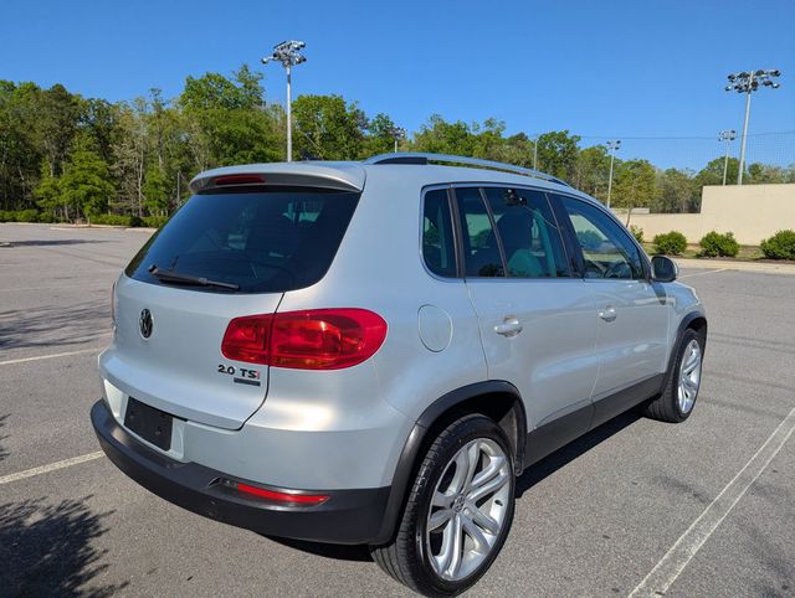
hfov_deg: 71.5
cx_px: 398
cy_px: 299
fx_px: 552
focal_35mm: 24
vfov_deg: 56.9
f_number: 1.85
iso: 43
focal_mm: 6.81
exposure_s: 1/4049
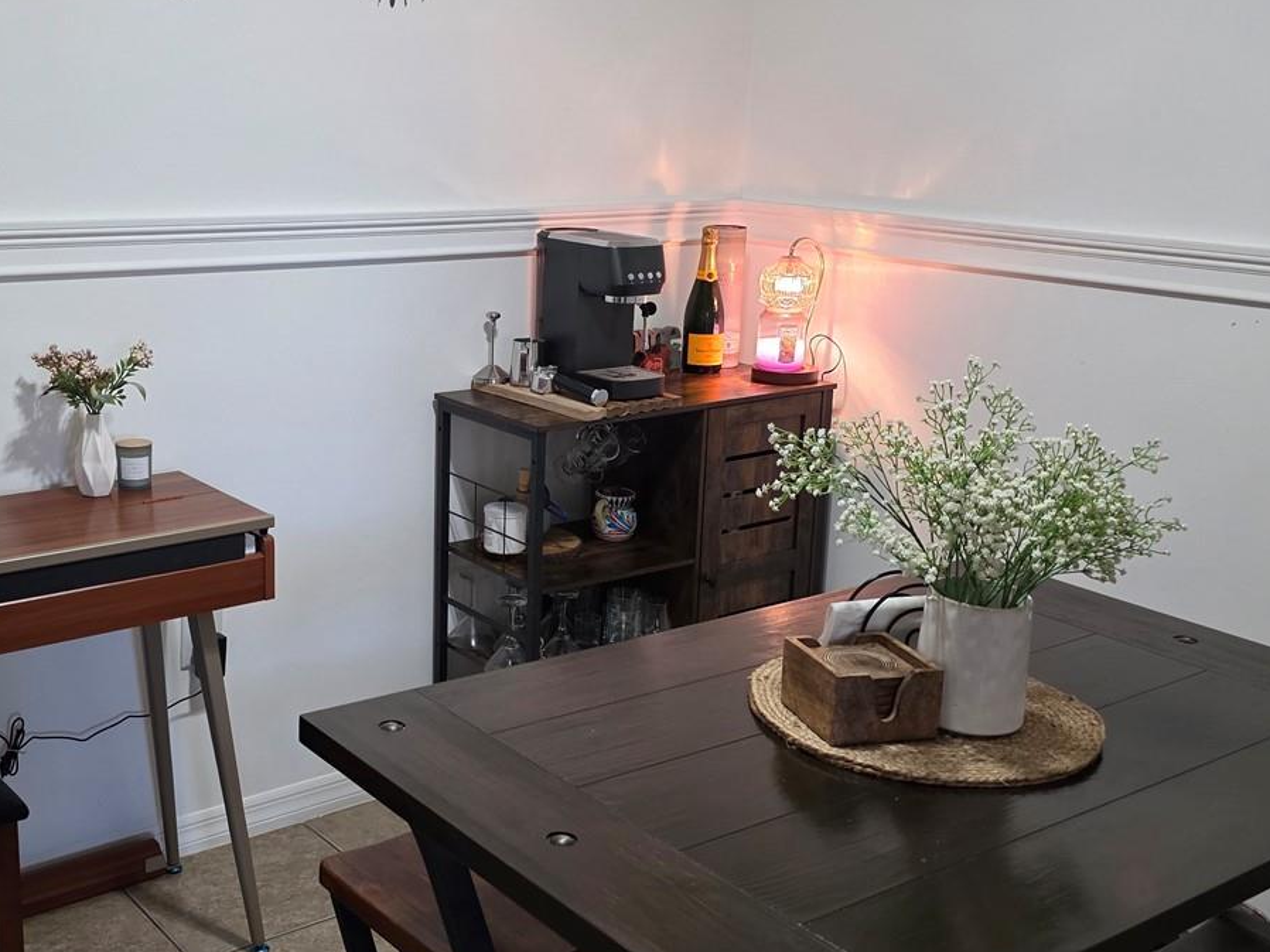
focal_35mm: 41
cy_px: 455
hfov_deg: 45.4
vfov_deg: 35.1
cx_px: 471
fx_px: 1504
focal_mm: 6.3
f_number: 1.7
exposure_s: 1/120
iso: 400
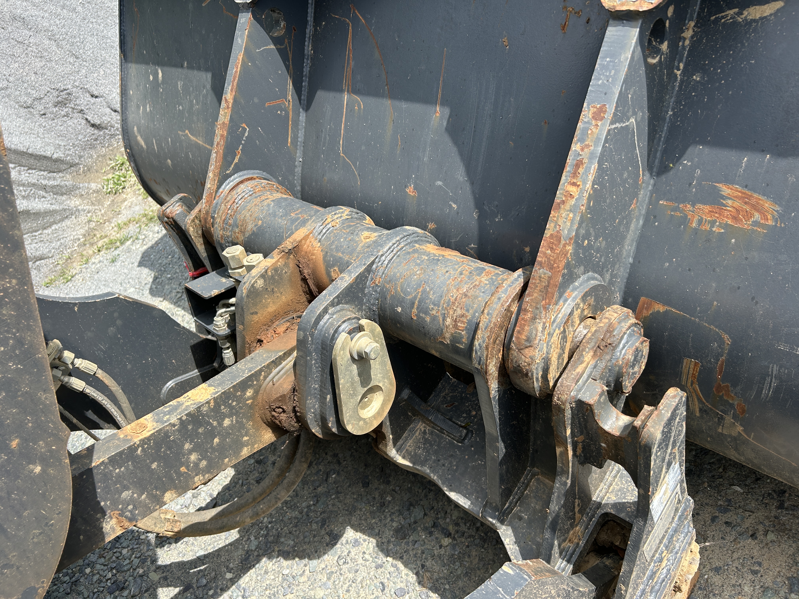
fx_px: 600
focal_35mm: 26
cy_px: 300
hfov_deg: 67.3
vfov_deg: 53.1
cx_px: 400
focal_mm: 5.7
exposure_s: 1/1531
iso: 50
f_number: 1.5
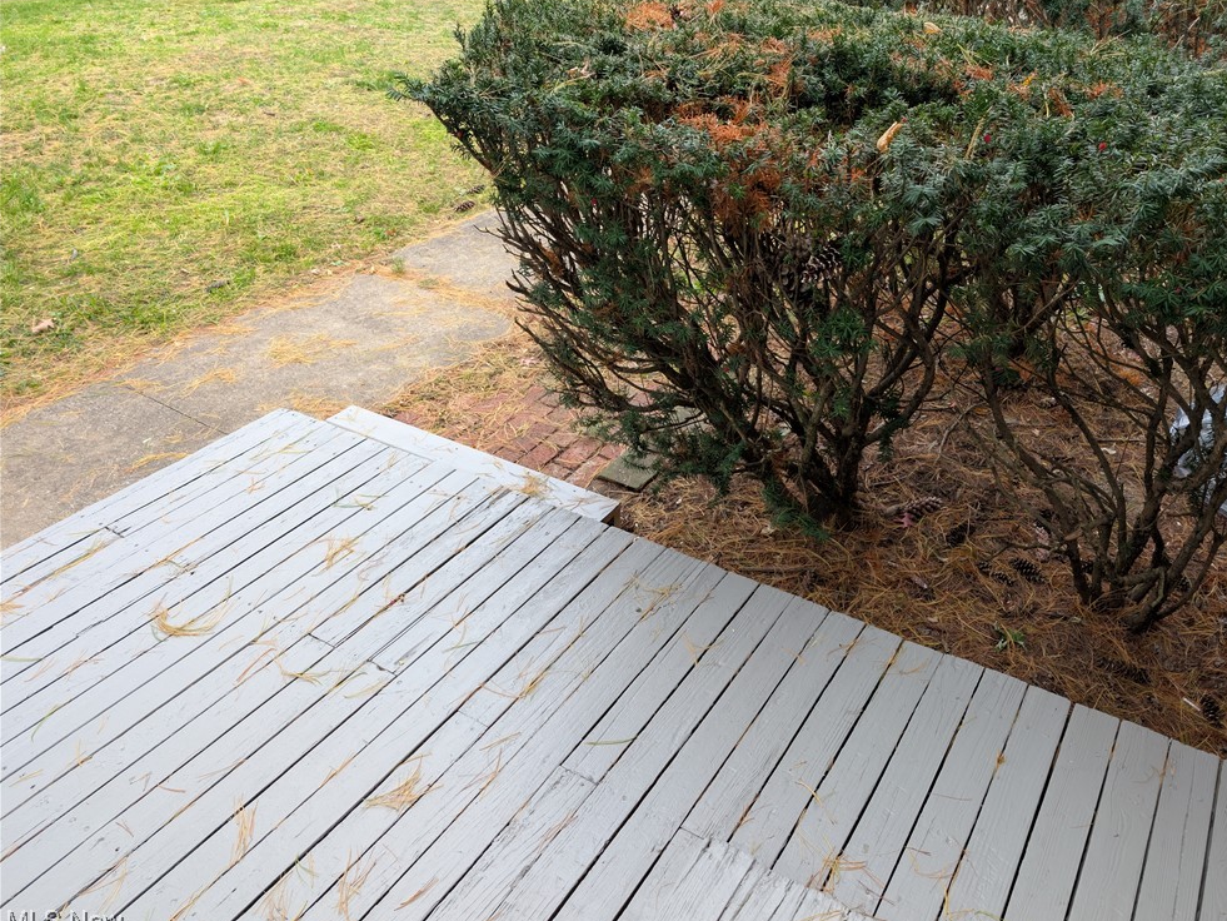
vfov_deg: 54.9
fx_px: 886
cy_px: 468
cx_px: 637
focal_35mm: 25
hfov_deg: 69.4
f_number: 1.68
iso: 127
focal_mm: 6.9
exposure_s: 1/389
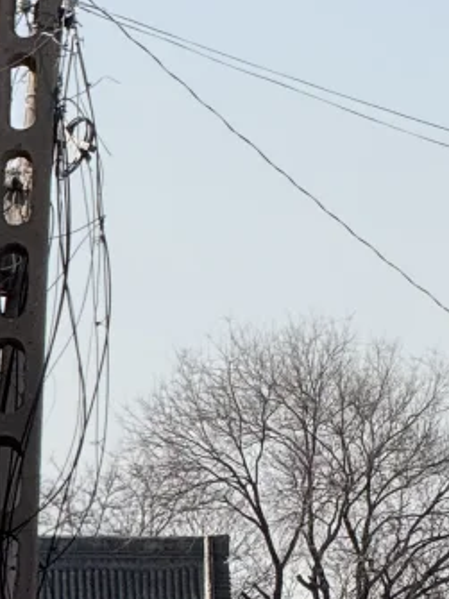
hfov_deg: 2.9
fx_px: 8930
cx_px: 851
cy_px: -72
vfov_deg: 3.8
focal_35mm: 516
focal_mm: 15.66
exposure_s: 1/1546
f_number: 2.8
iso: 50
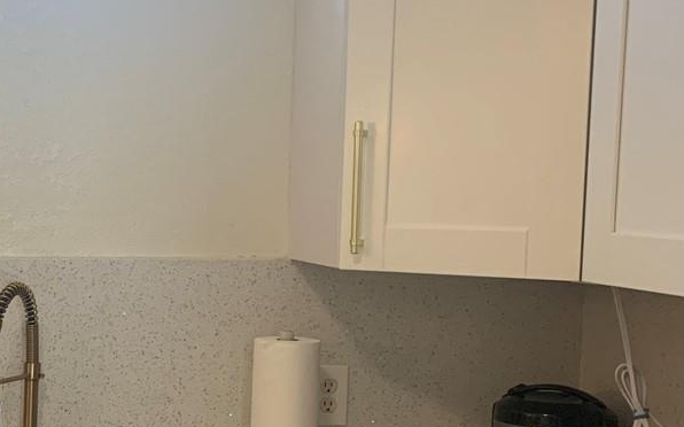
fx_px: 1379
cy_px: 323
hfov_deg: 25.5
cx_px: -102
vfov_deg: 17.5
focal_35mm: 74
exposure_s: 1/60
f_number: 1.8
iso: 160
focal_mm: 4.25
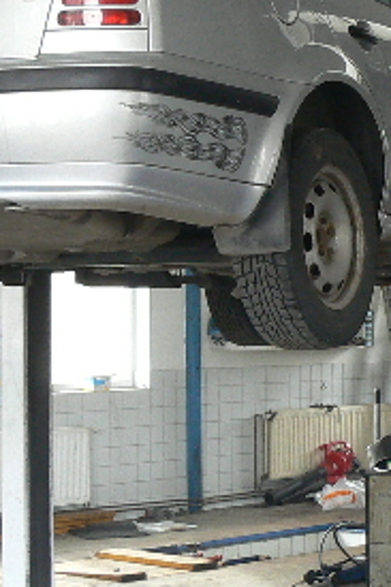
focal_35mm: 109
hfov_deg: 12.4
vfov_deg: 18.7
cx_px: 357
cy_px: 233
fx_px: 1778
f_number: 4
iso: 100
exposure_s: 1/6
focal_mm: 6
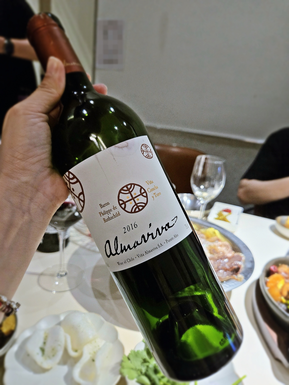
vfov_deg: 73.9
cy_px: 192
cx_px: 144
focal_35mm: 23
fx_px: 256
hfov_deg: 58.9
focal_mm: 5.4
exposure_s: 1/120
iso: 640
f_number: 1.8
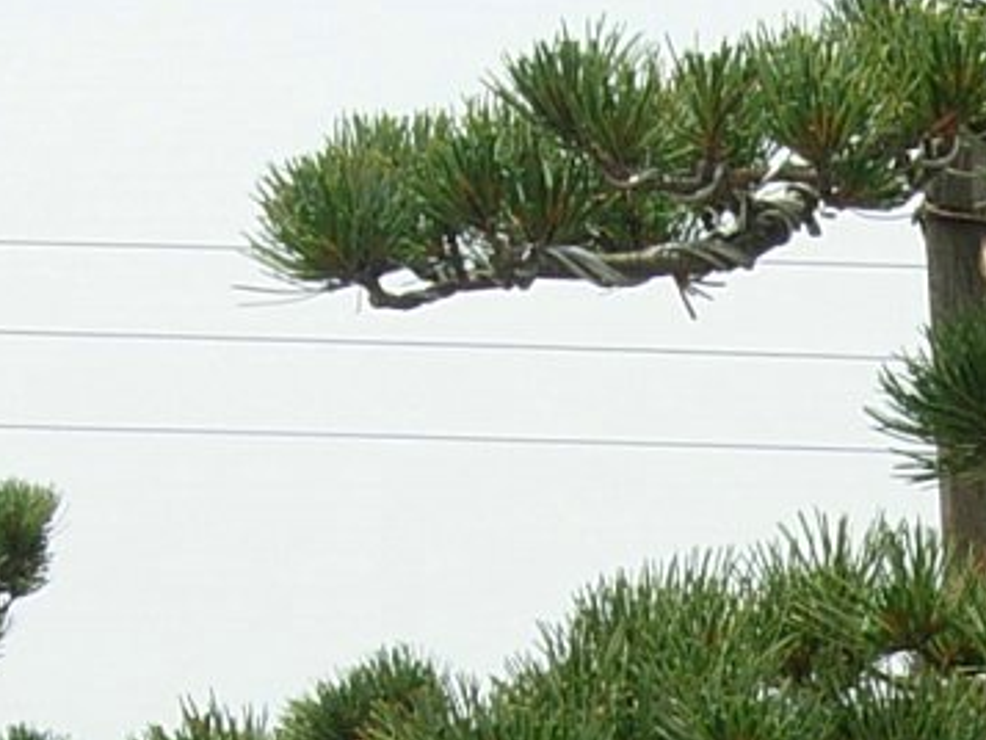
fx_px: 4673
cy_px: 1214
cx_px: 1259
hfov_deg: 11.7
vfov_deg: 8.8
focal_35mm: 164
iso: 50
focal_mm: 7.5
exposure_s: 1/279
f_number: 6.1
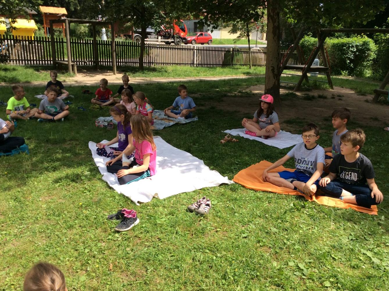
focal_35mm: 32
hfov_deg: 56.9
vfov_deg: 44.0
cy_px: 146
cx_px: 194
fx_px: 359
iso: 32
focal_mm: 3.3
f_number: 2.4
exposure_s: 1/986
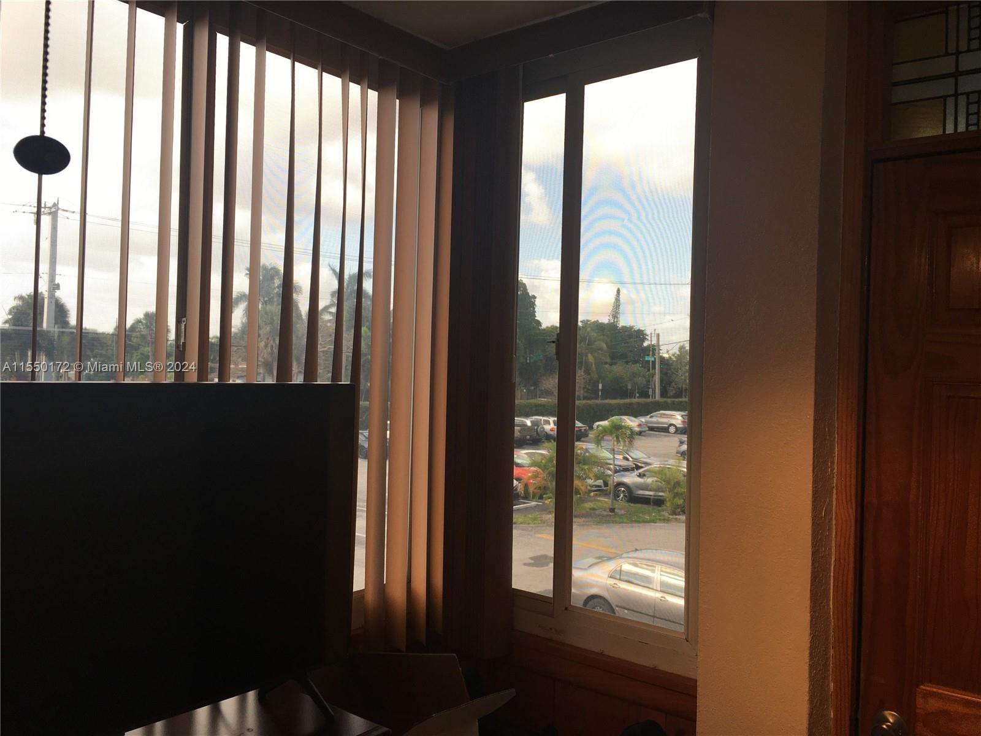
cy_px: 368
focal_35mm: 29
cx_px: 490
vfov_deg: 48.2
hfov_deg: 61.7
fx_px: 822
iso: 32
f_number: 2.2
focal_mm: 4.15
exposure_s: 1/120
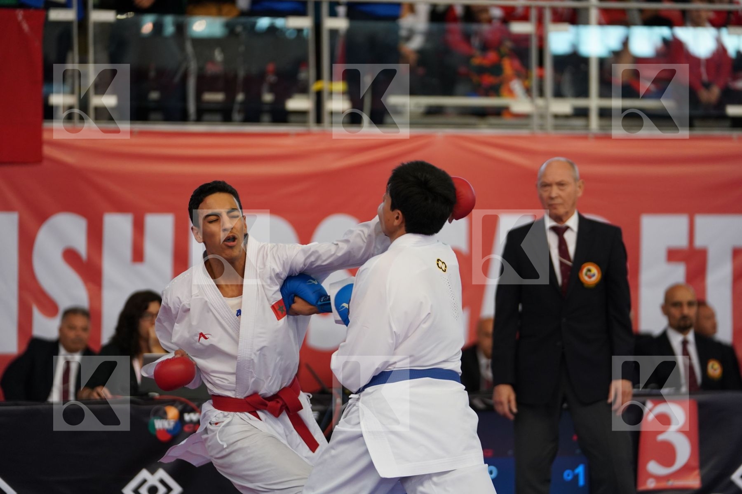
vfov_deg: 10.2
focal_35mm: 135
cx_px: 371
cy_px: 247
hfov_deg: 15.2
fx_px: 2782
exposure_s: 1/1000
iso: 1600
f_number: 2.8
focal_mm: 135
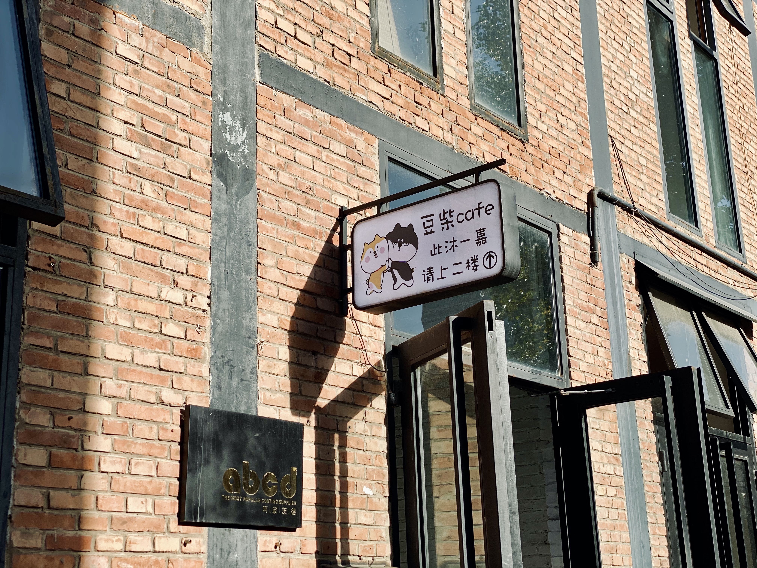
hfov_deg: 36.8
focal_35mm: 52
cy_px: 284
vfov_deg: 28.0
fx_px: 1137
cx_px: 378
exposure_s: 1/1295
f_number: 2
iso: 20
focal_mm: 6
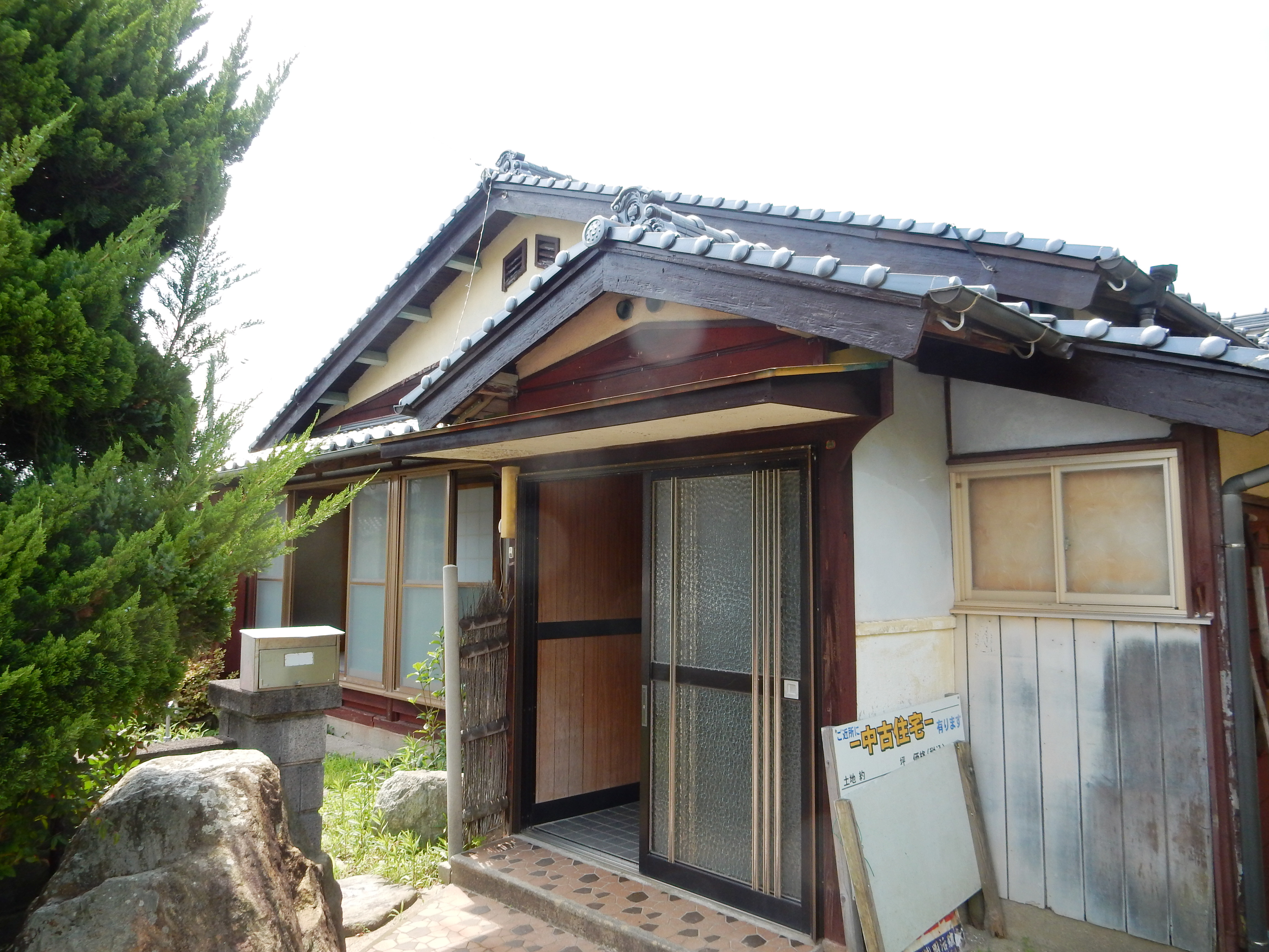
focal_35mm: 25
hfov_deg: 69.4
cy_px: 476
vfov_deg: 54.9
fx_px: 916
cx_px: 634
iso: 125
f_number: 3.7
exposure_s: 1/320
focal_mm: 4.5
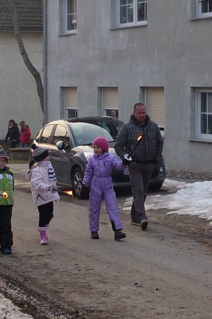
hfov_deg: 27.8
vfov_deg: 42.8
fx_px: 407
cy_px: 160
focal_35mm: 46
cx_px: 8
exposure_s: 1/100
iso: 80
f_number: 2.8
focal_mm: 5.5
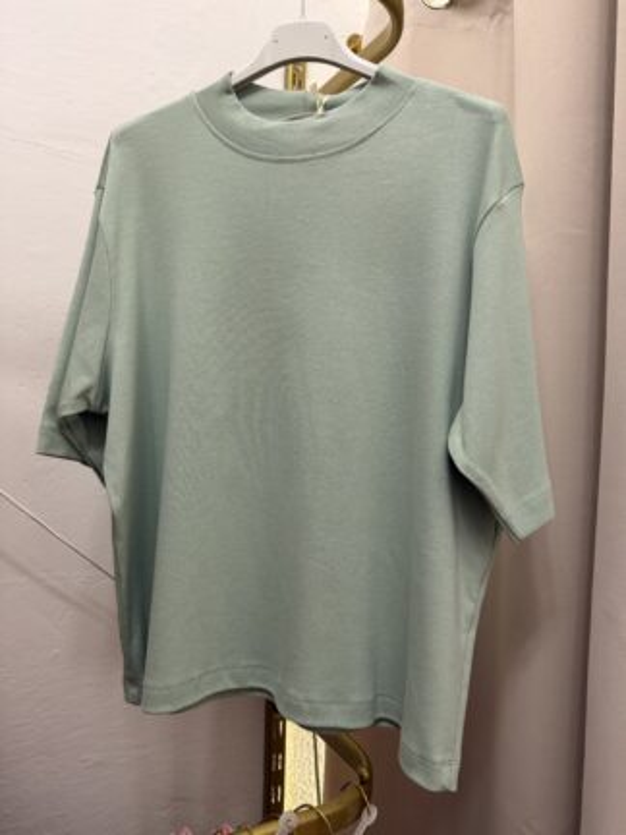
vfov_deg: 71.6
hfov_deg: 56.8
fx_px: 579
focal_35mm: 24
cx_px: 313
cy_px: 418
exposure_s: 1/60
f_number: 1.78
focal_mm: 6.76
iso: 320
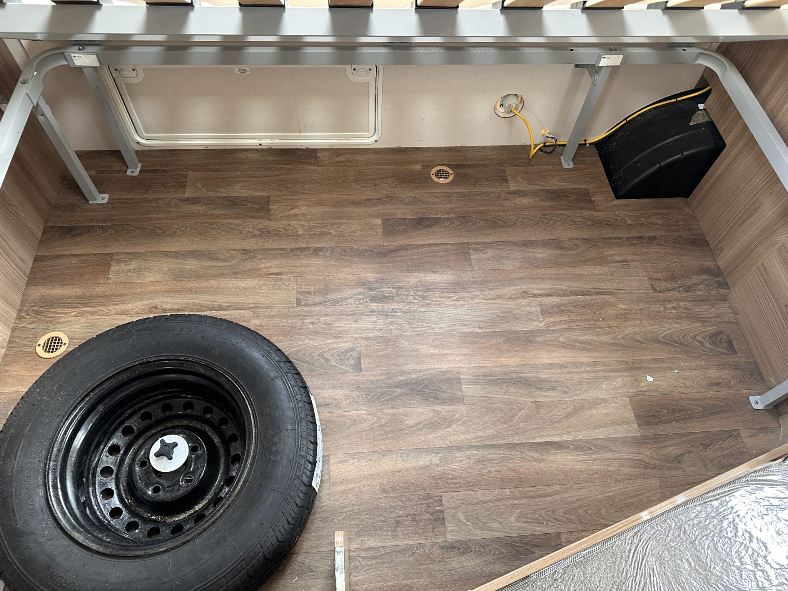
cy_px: 296
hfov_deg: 71.6
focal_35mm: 24
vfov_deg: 56.8
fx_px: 546
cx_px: 394
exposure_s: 1/80
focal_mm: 6.86
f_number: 1.78
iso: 250
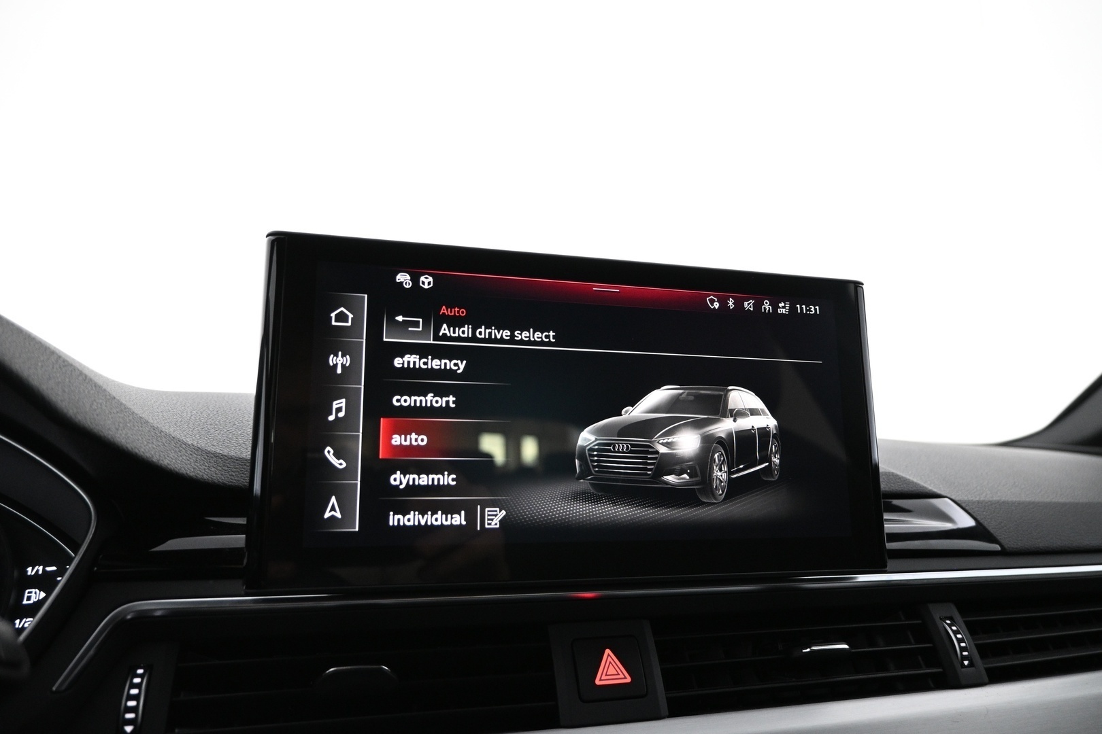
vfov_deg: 53.1
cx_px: 551
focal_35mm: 24
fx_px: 735
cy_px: 367
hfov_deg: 73.7
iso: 1600
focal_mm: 16
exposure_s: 1/30
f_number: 3.5
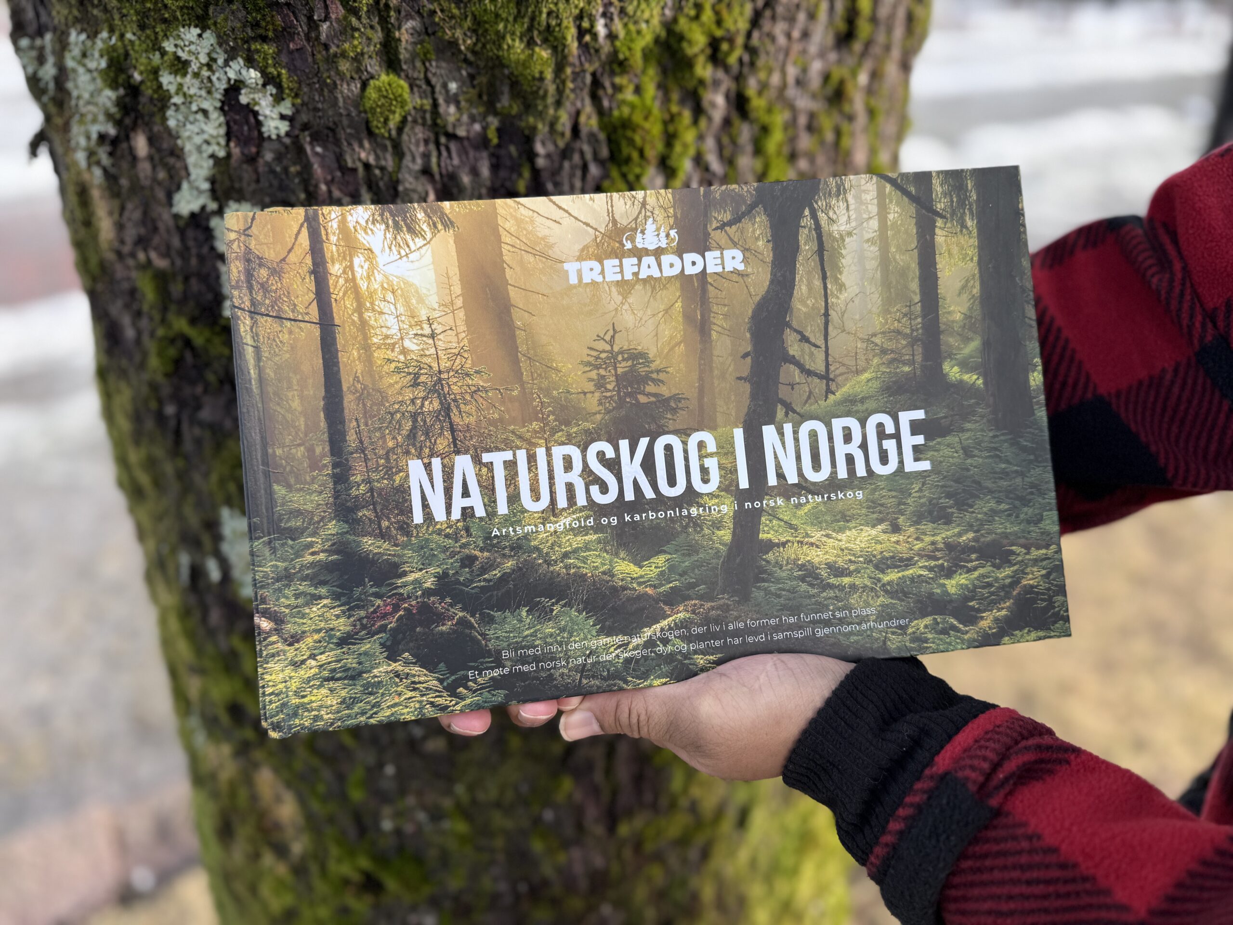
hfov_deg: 71.6
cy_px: 462
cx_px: 616
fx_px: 855
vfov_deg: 56.8
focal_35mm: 24
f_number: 1.78
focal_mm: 6.76
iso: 80
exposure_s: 1/812
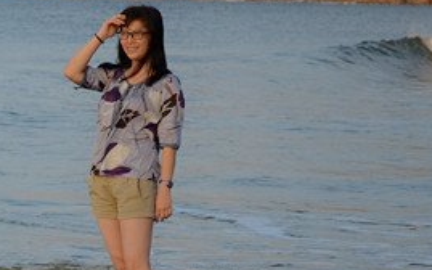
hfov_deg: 6.6
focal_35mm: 318
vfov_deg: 4.1
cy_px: 200
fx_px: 3743
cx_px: -120
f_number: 5.3
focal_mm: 70
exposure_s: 1/160
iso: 100
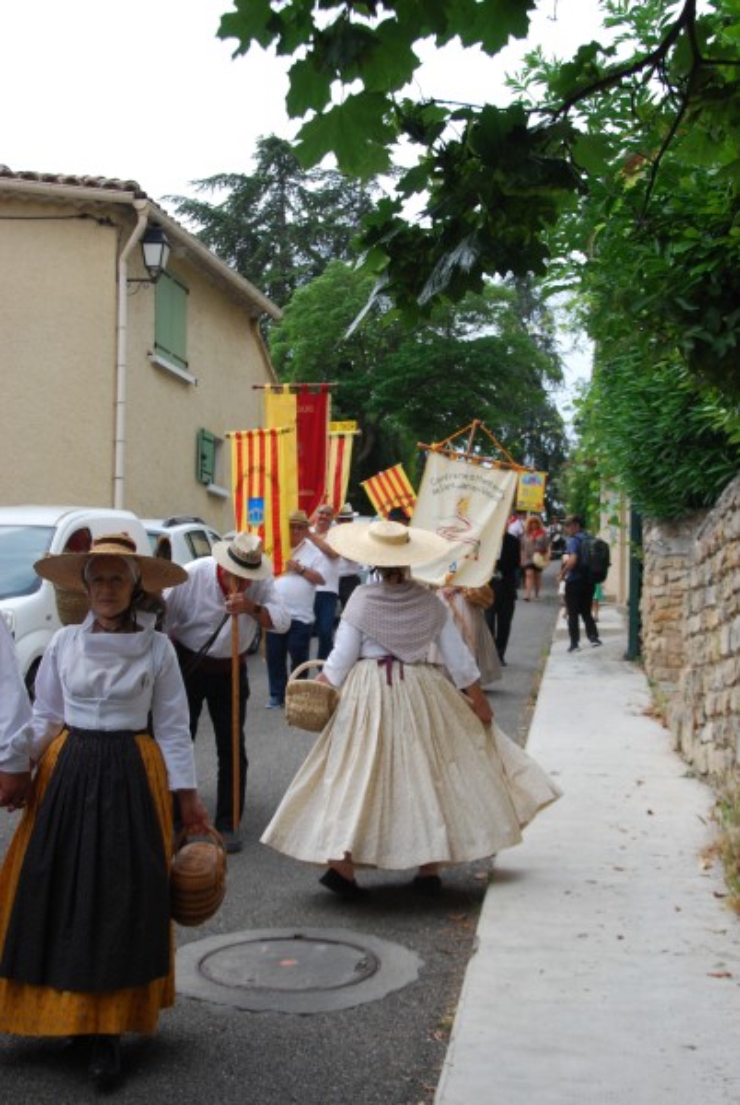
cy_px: 552
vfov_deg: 41.1
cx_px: 370
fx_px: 1475
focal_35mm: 48
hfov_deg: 28.2
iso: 400
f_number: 10
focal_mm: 32
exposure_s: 1/400
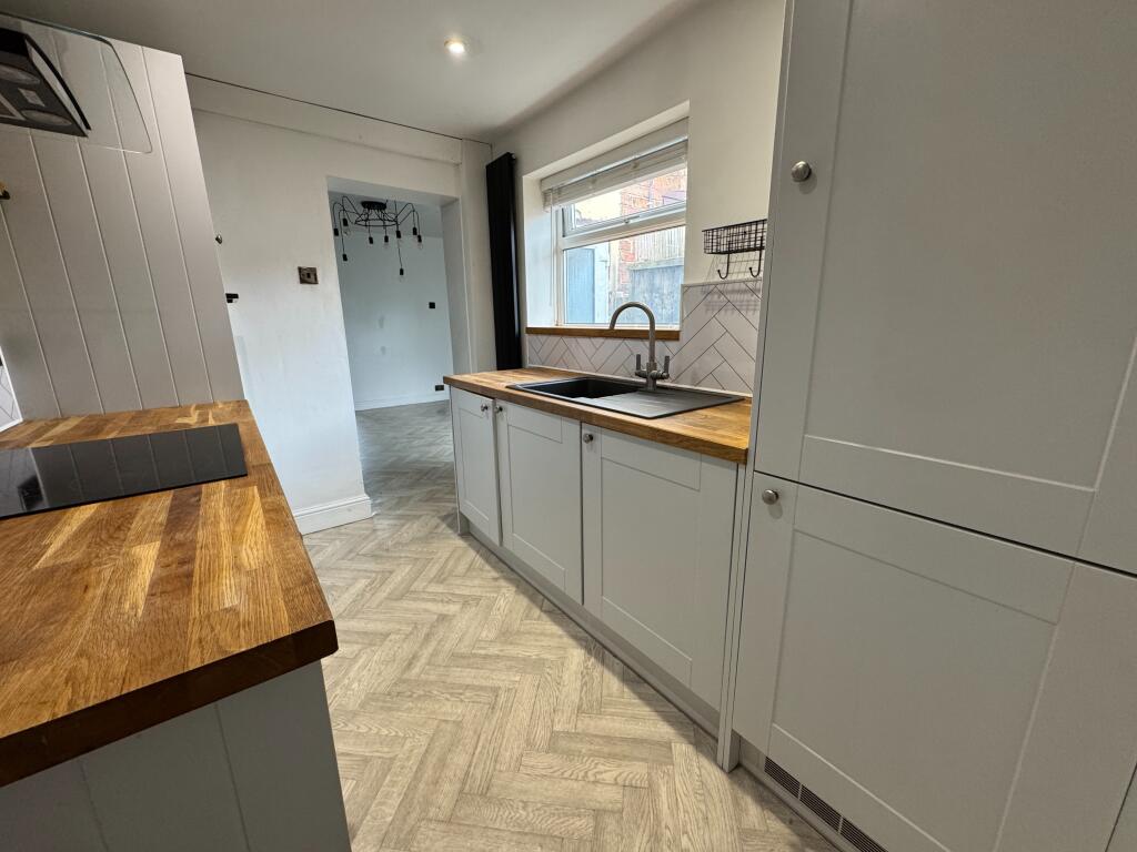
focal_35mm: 14
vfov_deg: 85.7
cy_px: 426
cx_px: 568
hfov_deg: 102.1
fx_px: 460
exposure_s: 1/99
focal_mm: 2.22
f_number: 2.2
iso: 200
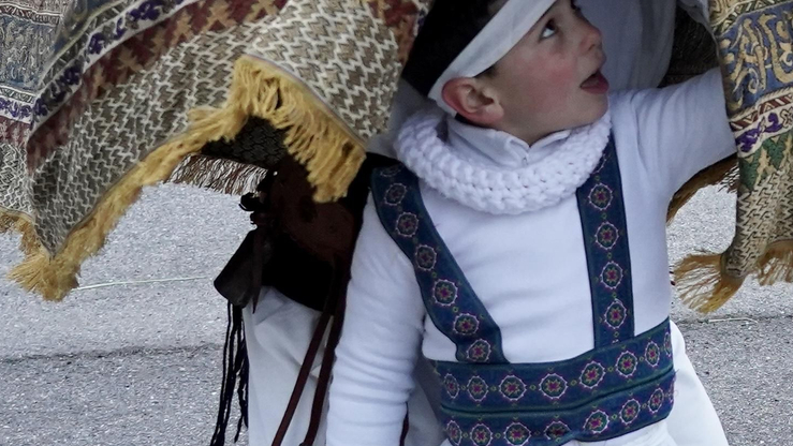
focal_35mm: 102
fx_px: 2145
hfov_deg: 19.4
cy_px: -148
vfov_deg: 11.5
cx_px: 1017
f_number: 4
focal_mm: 24
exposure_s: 1/400
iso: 2500
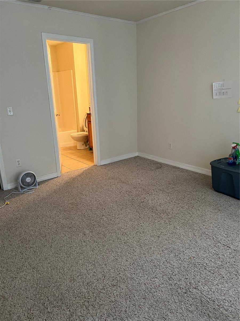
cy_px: 160
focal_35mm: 26
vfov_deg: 67.3
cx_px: 120
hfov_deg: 53.1
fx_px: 240
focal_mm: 5.7
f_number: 1.5
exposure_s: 1/60
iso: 320
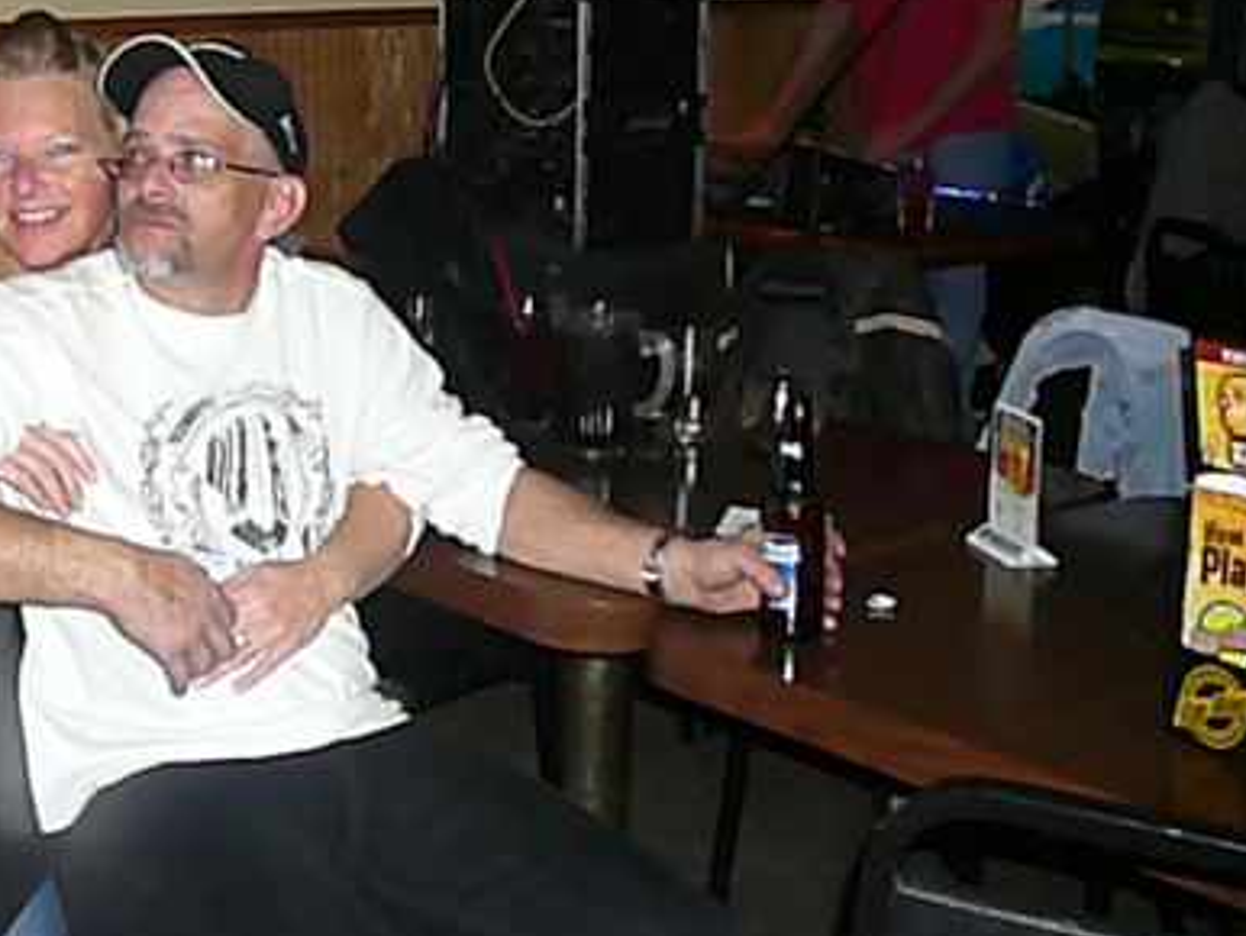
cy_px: 391
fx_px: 2089
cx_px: 278
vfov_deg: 25.2
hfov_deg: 32.4
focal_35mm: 58
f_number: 2.8
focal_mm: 5.2
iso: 800
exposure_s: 1/30
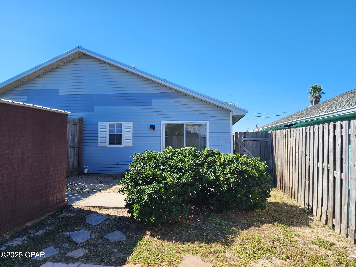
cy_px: 134
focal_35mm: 23
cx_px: 178
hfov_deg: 73.9
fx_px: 237
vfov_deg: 58.9
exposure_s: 1/661
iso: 12
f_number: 1.8
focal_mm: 6.4
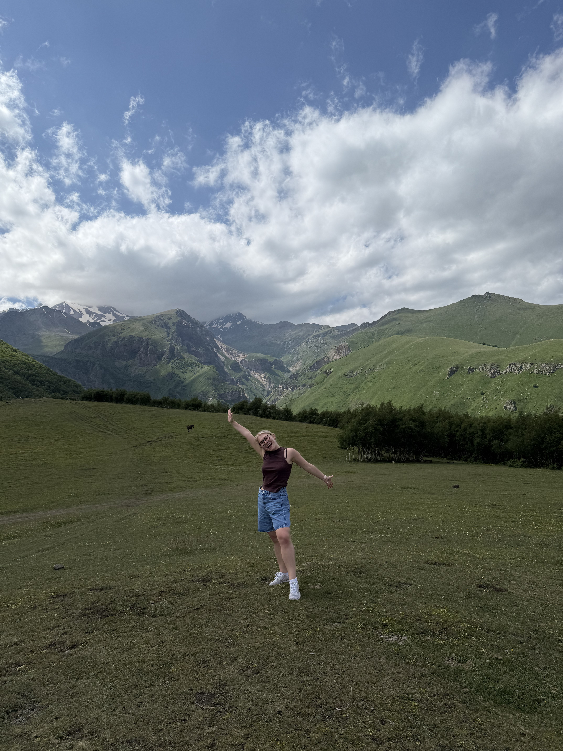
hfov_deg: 56.8
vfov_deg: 71.6
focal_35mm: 24
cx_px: 282
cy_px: 376
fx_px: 520
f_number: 1.78
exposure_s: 1/14286
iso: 80
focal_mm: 6.76
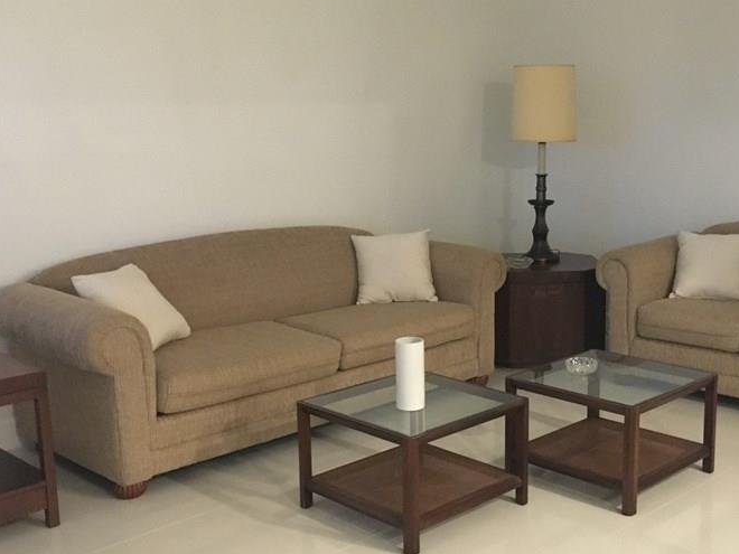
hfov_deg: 41.8
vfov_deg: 32.2
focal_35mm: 45
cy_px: 304
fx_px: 961
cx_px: 464
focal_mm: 4.15
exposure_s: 1/15
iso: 320
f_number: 2.2
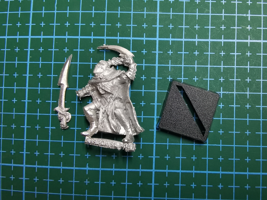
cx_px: 134
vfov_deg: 53.1
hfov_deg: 67.3
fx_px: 201
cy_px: 100
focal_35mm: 26
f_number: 2.2
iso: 500
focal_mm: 2.26
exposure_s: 1/25
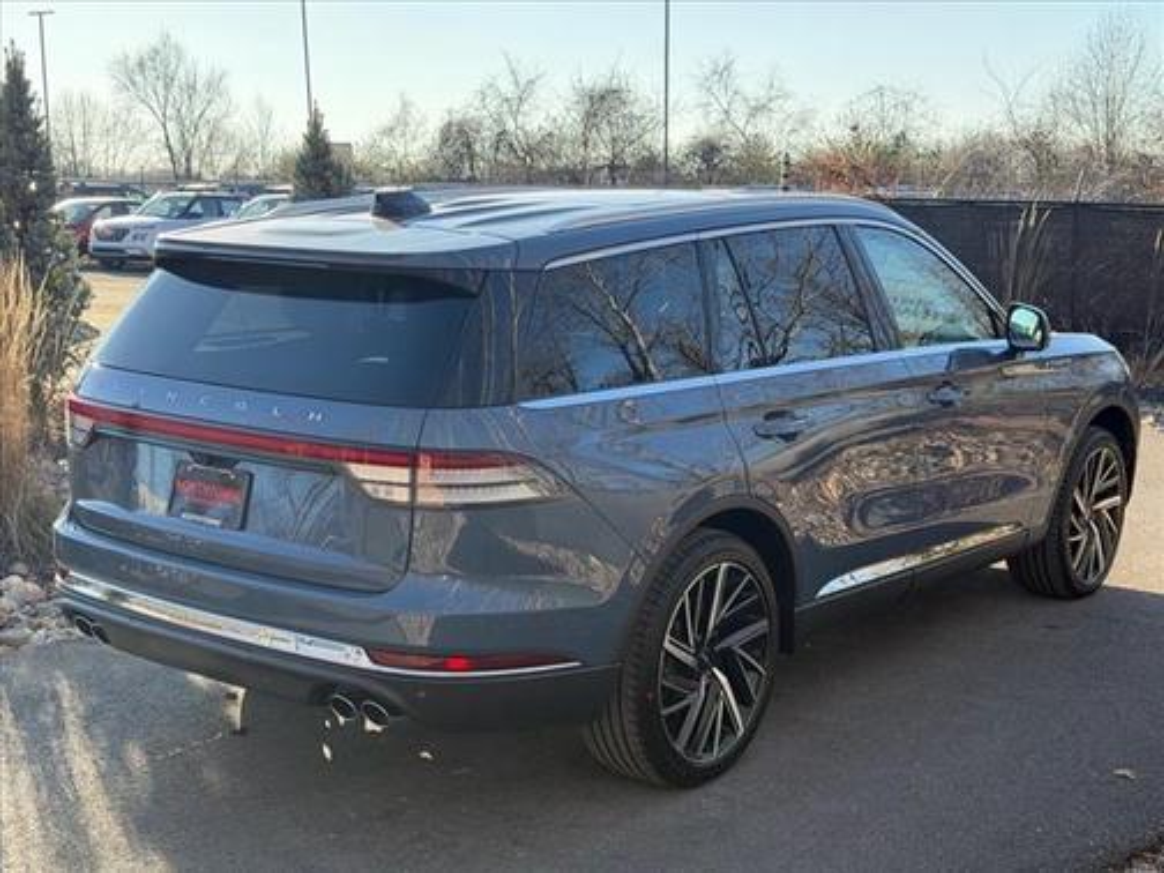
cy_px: 436
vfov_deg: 30.3
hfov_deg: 39.7
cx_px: 582
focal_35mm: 48
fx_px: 1614
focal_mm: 6.76
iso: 80
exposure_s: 1/1353
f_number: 1.78
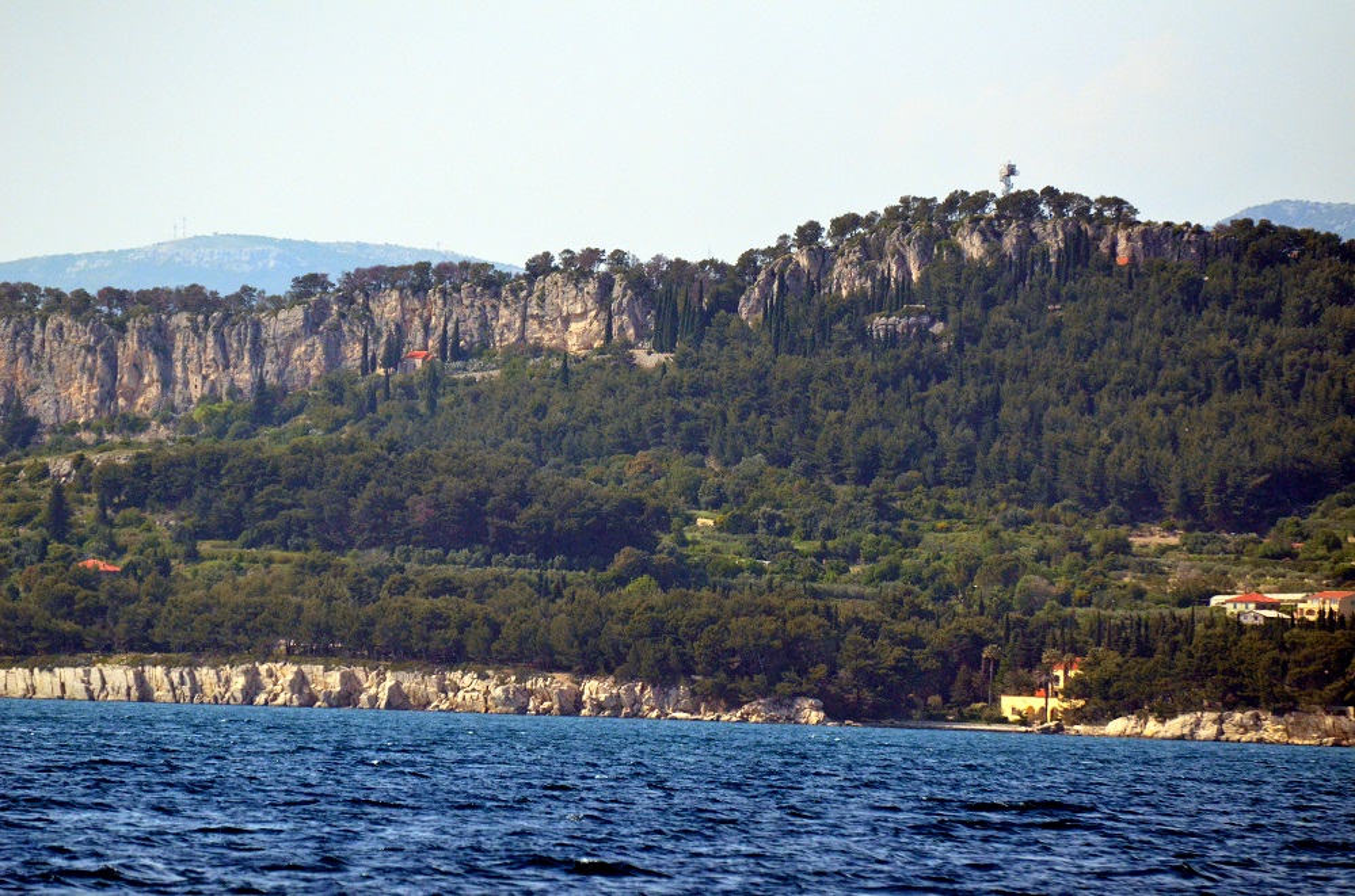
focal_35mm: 330
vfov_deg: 4.1
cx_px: 678
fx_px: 12391
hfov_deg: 6.3
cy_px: 448
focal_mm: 220
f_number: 5.3
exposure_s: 1/8000
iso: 1600
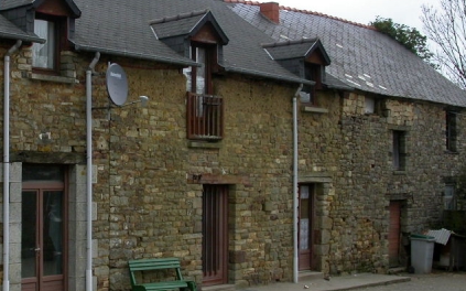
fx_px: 825
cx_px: 112
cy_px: 136
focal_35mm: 65
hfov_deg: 31.0
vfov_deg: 20.0
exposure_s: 1/89.1
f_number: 3.7
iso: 100
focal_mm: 7.85
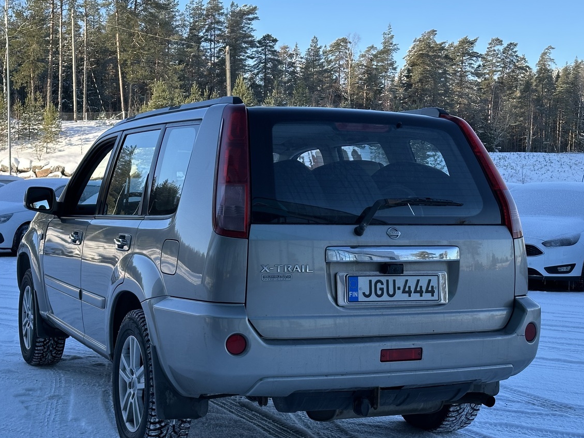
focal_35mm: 61
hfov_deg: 31.7
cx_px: 281
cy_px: 248
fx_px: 1029
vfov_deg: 24.0
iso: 64
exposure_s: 1/823
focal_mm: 6.86
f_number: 1.78
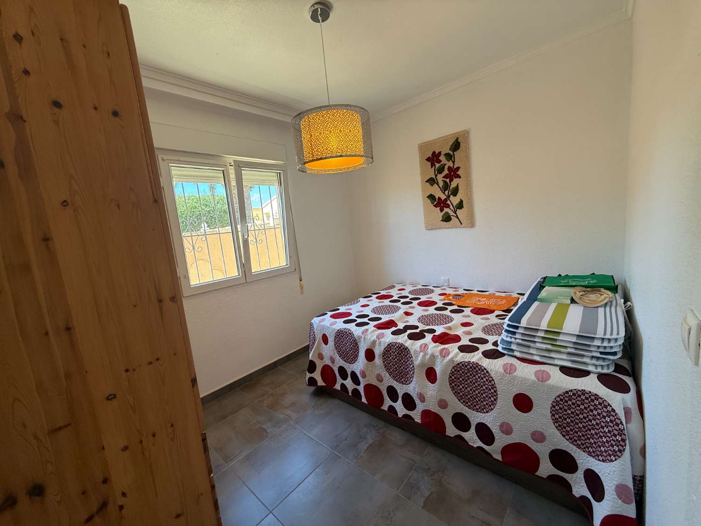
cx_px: 350
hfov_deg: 102.1
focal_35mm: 14
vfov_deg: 85.7
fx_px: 284
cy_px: 263
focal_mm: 2.22
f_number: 2.2
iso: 64
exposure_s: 1/108
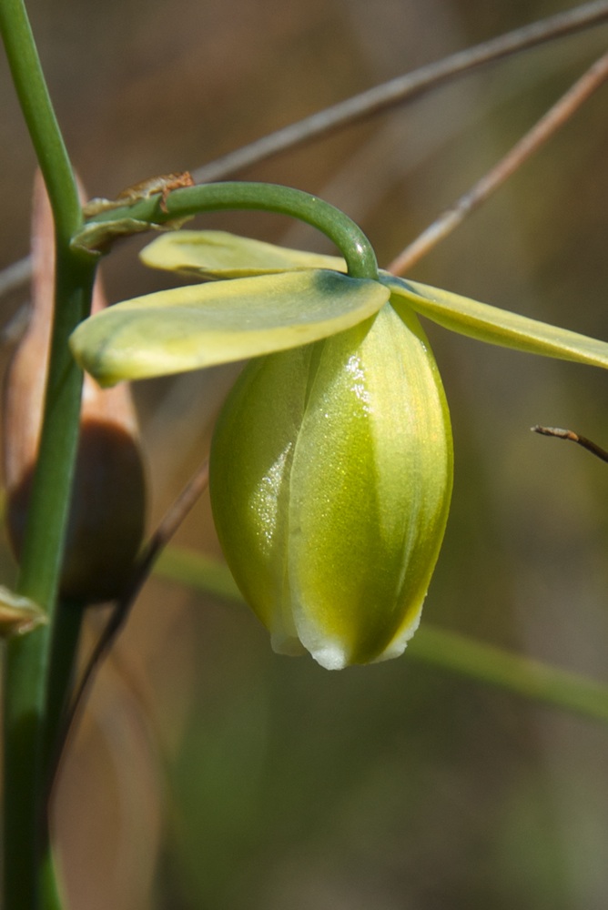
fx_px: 5692
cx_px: 304
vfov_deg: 9.1
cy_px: 455
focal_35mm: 225
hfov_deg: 6.1
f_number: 13
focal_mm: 150
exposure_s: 1/160
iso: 160
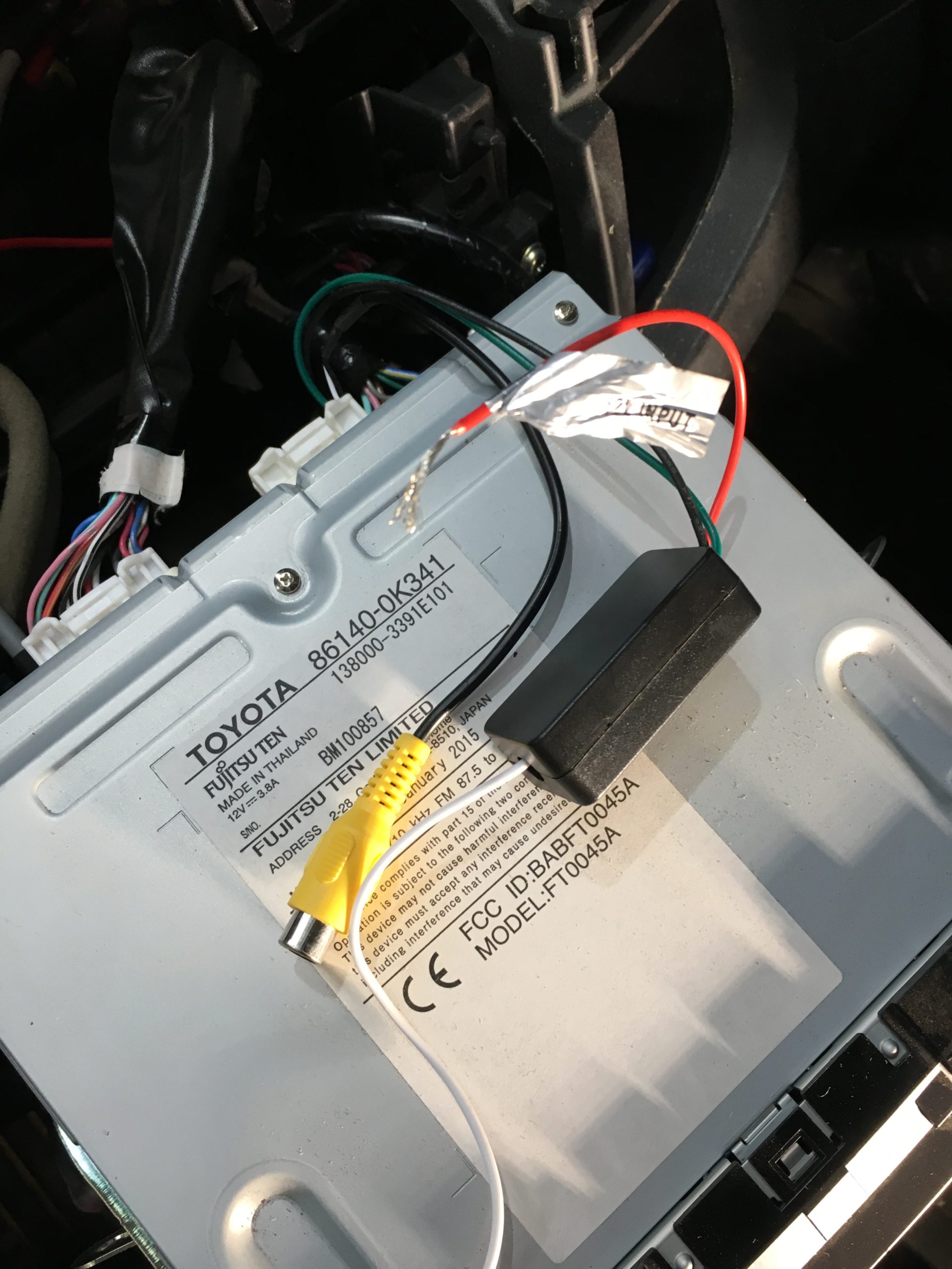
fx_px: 1063
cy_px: 634
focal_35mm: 29
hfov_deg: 48.2
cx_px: 476
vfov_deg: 61.7
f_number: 2.2
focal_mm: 4.15
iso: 50
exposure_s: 1/33
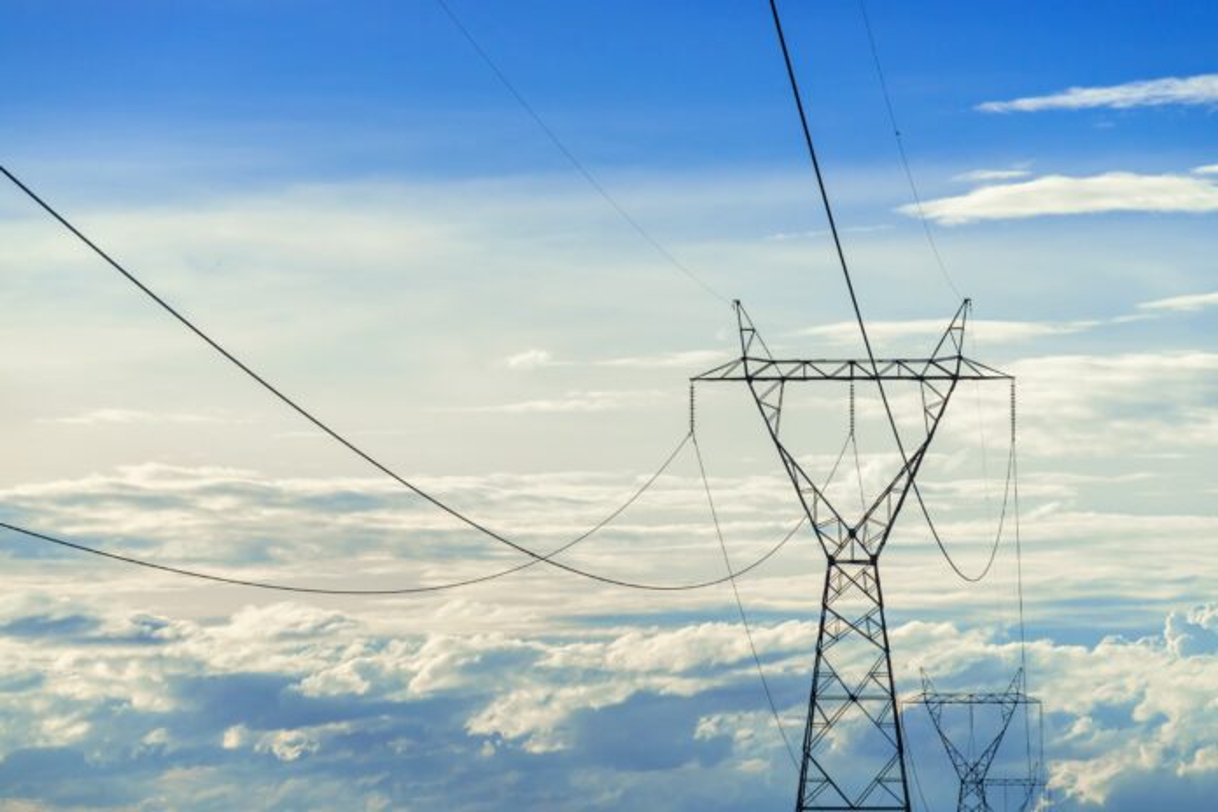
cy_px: 406
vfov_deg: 6.9
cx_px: 609
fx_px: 6766
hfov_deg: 10.3
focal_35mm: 200
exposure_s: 1/1600
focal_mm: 200
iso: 200
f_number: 8
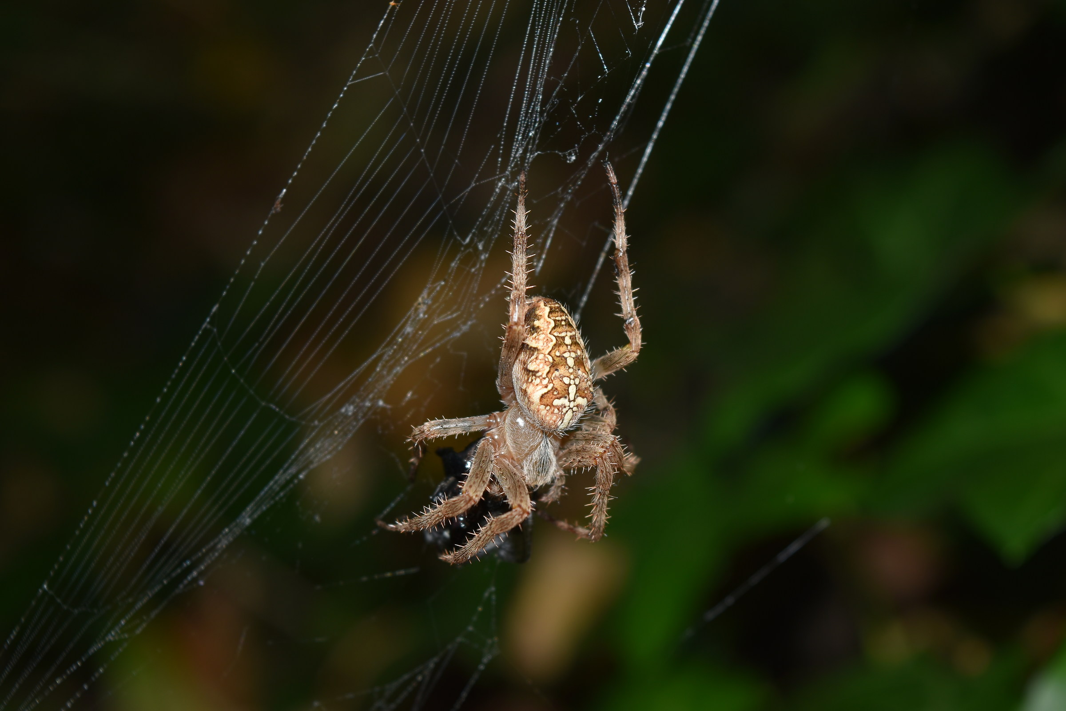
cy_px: 356
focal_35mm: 82
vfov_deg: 16.6
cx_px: 533
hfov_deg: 24.6
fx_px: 2443
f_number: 8
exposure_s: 1/60
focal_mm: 55
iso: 100
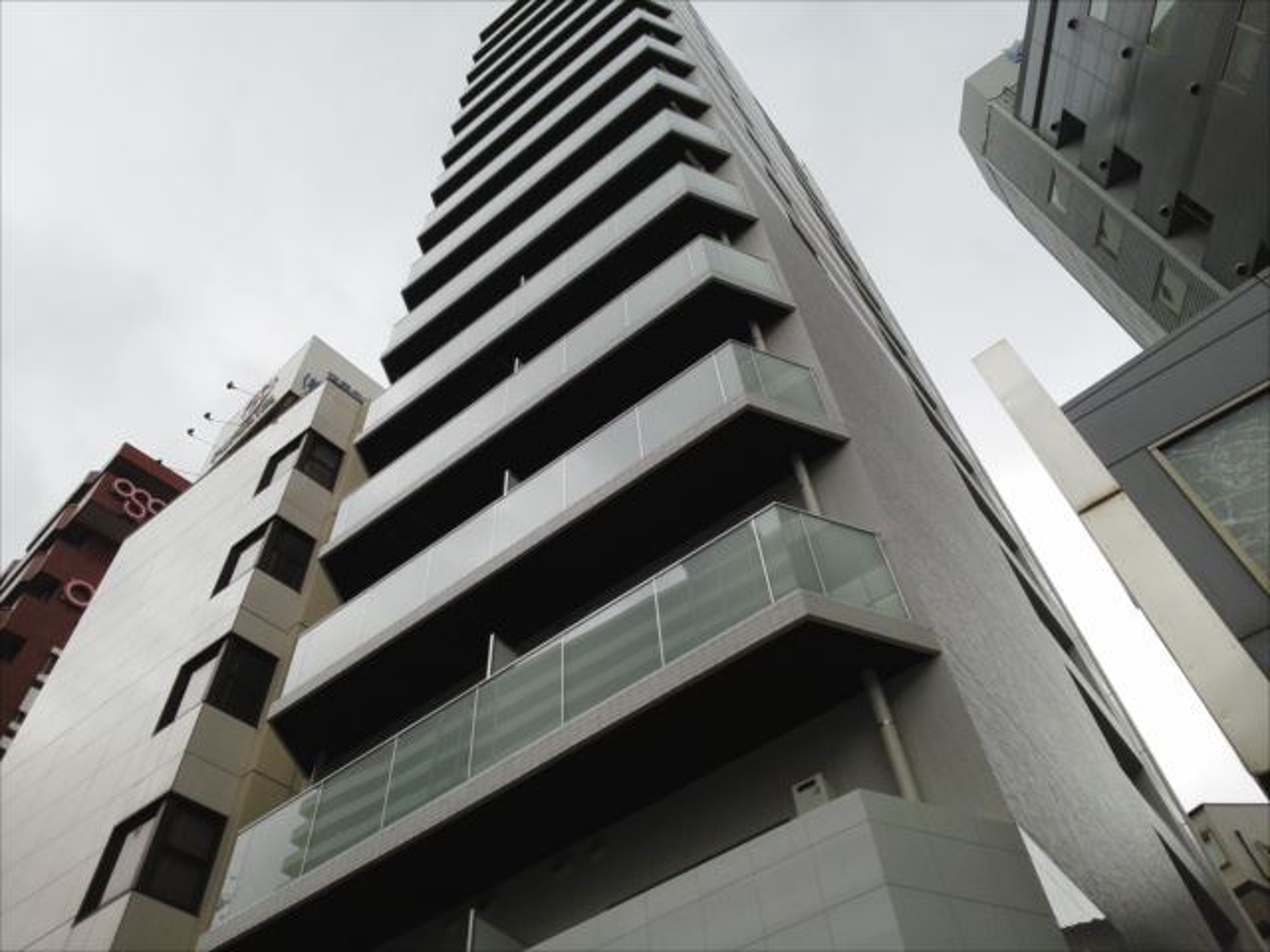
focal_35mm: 27
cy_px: 476
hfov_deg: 65.3
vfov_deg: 51.4
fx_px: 991
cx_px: 635
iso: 71
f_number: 2.4
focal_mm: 2.87
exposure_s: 1/1000
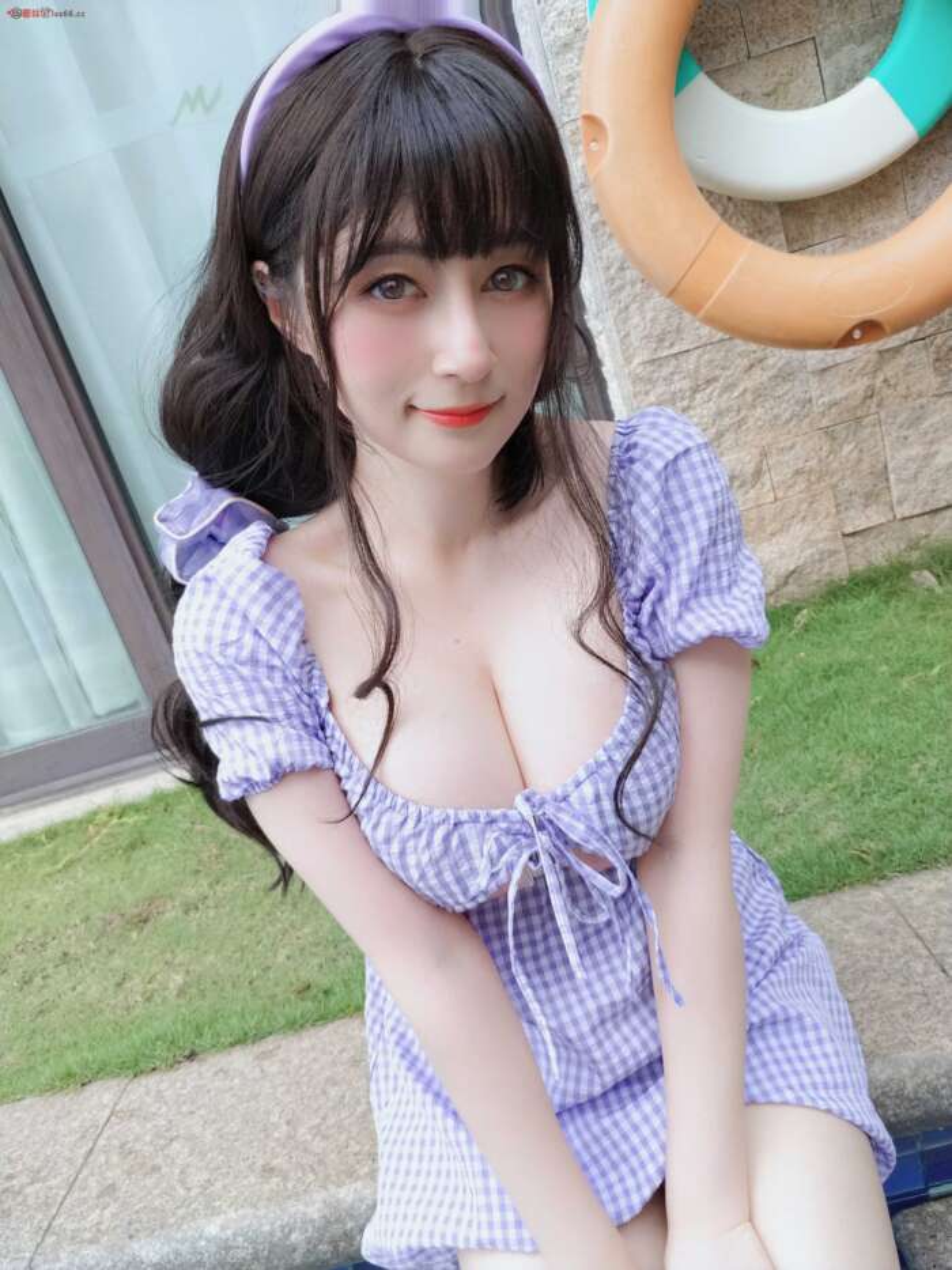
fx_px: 917
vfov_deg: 69.4
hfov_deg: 54.9
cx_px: 476
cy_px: 635
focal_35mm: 25
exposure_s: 1/359
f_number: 1.8
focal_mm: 4.36
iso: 64
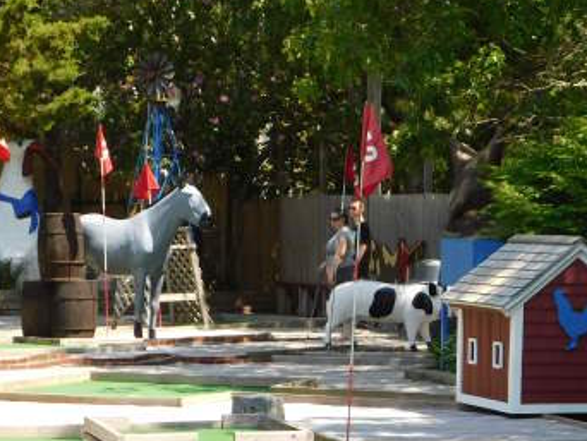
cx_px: 348
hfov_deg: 13.0
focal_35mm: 152
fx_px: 2579
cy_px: 316
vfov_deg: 9.8
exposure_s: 1/250
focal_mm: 14.2
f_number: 4.4
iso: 125
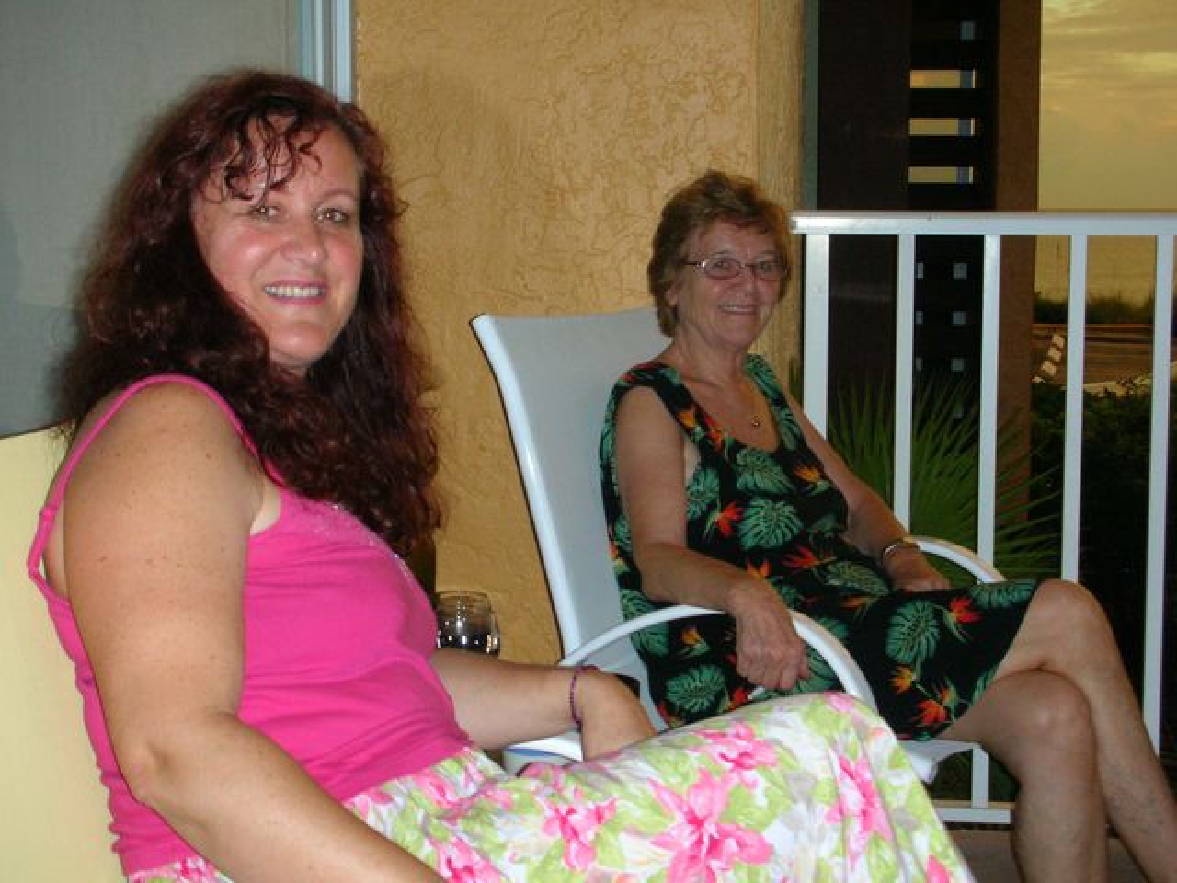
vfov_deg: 24.0
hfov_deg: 31.7
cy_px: 442
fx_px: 2074
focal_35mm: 61
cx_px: 588
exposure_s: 1/120
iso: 184
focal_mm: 10.1
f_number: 4
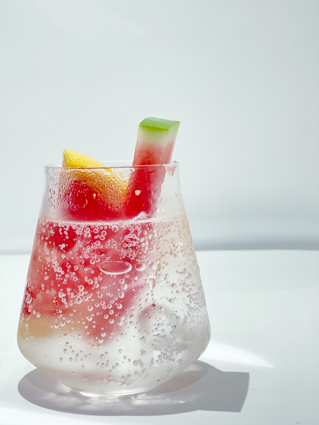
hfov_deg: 22.9
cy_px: 212
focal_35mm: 64
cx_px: 160
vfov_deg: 30.3
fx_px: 786
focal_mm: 7.5
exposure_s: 1/33
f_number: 2.2
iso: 160
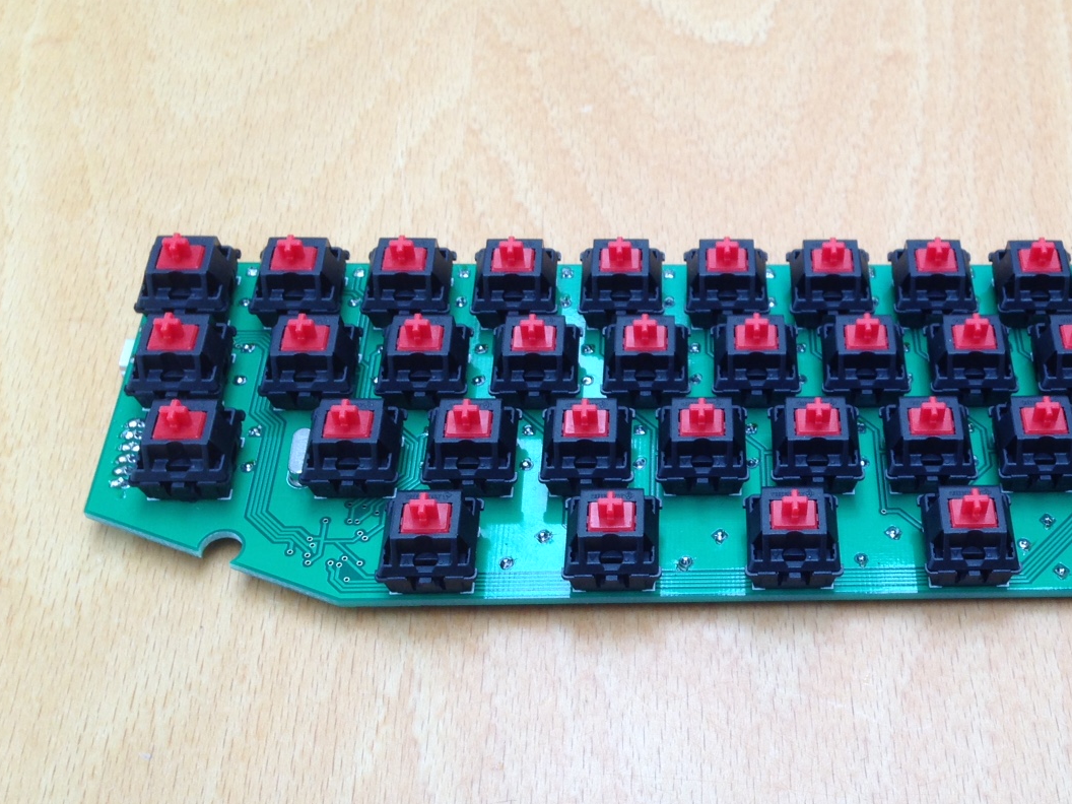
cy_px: 441
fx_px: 1579
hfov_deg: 36.6
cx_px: 798
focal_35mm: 51
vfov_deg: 28.5
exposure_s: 1/24
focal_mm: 4.12
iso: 50
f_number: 2.4
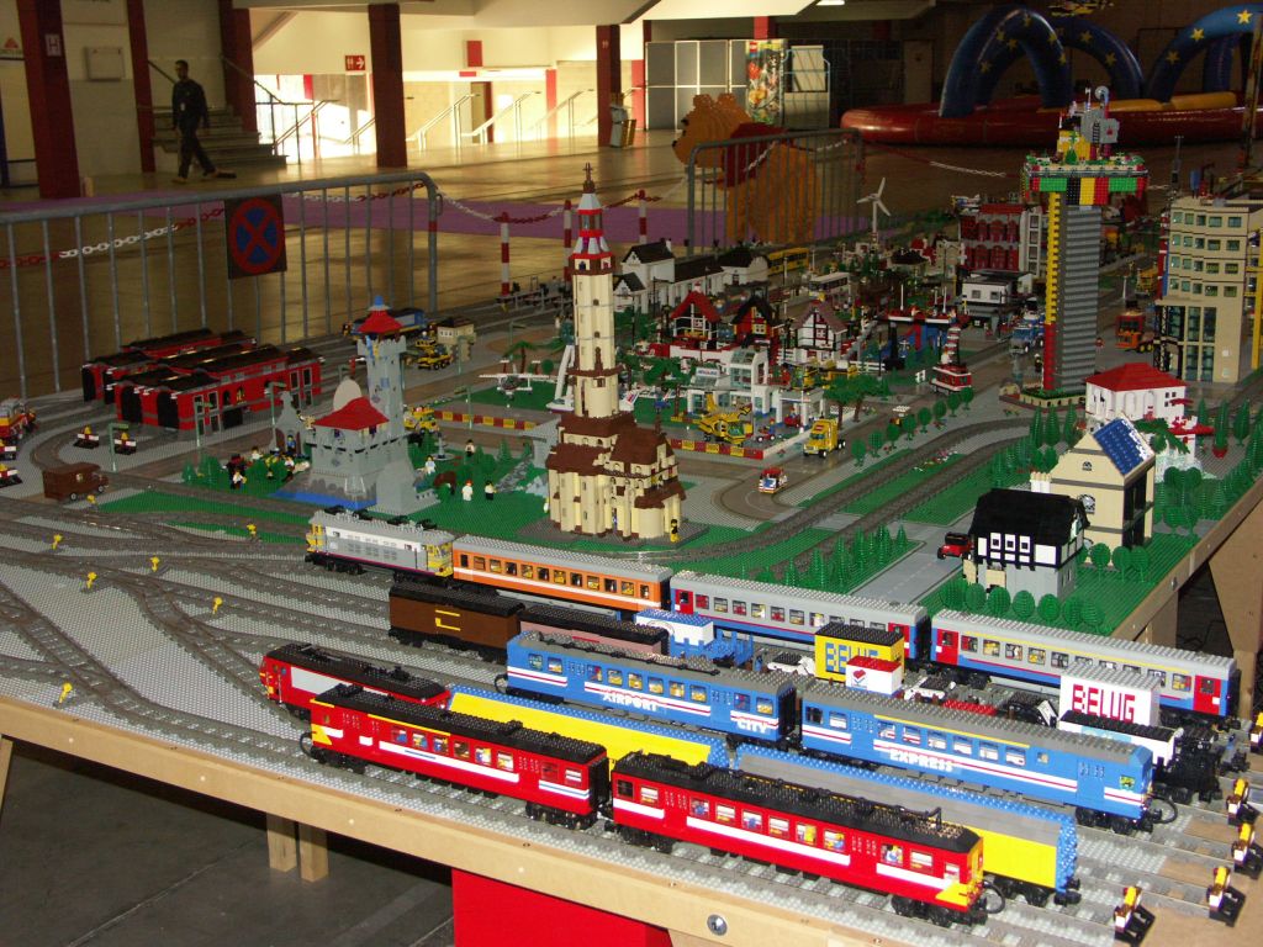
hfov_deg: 42.9
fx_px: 1605
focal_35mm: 44
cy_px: 474
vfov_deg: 32.9
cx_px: 632
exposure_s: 1/50
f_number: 2.8
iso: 200
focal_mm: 11.23
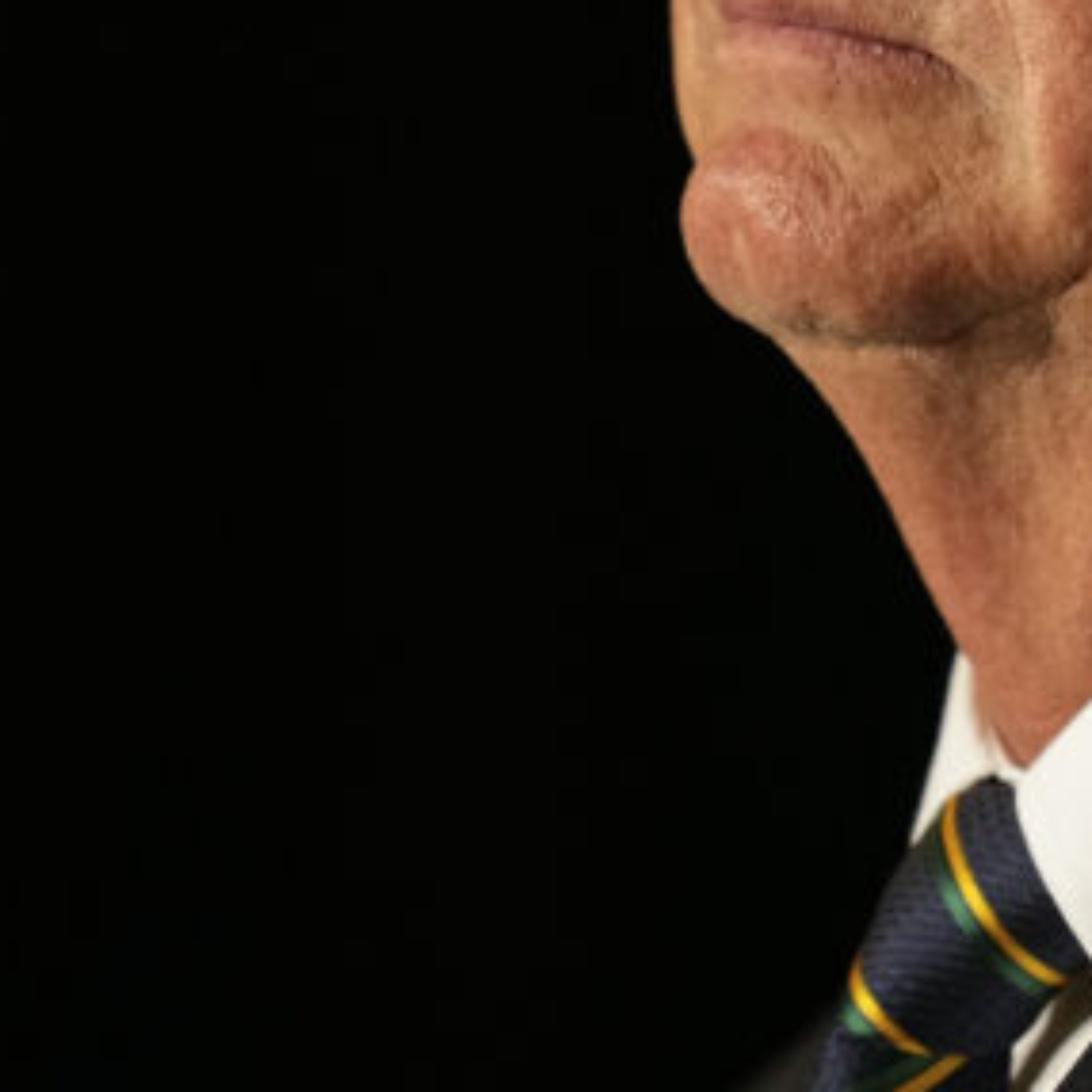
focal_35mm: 1217
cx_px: 619
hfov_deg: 1.4
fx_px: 43435
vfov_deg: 1.4
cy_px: -200
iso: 2000
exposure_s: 1/400
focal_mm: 400
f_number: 2.8
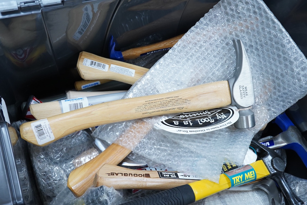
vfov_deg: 29.9
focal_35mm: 45
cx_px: 154
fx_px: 384
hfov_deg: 43.6
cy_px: 102
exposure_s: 1/100
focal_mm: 30
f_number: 11
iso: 2500
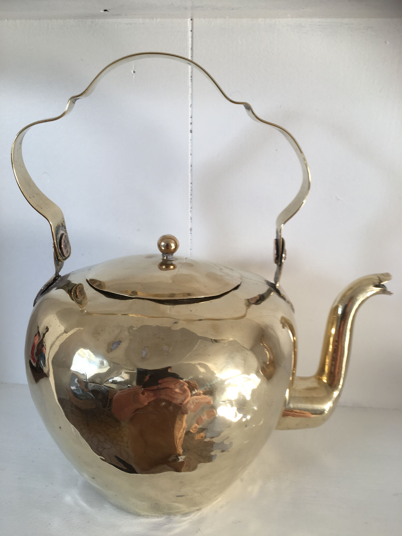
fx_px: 449
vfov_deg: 61.7
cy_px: 268
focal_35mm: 29
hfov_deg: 48.2
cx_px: 201
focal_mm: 4.15
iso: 25
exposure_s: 1/50
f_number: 2.2
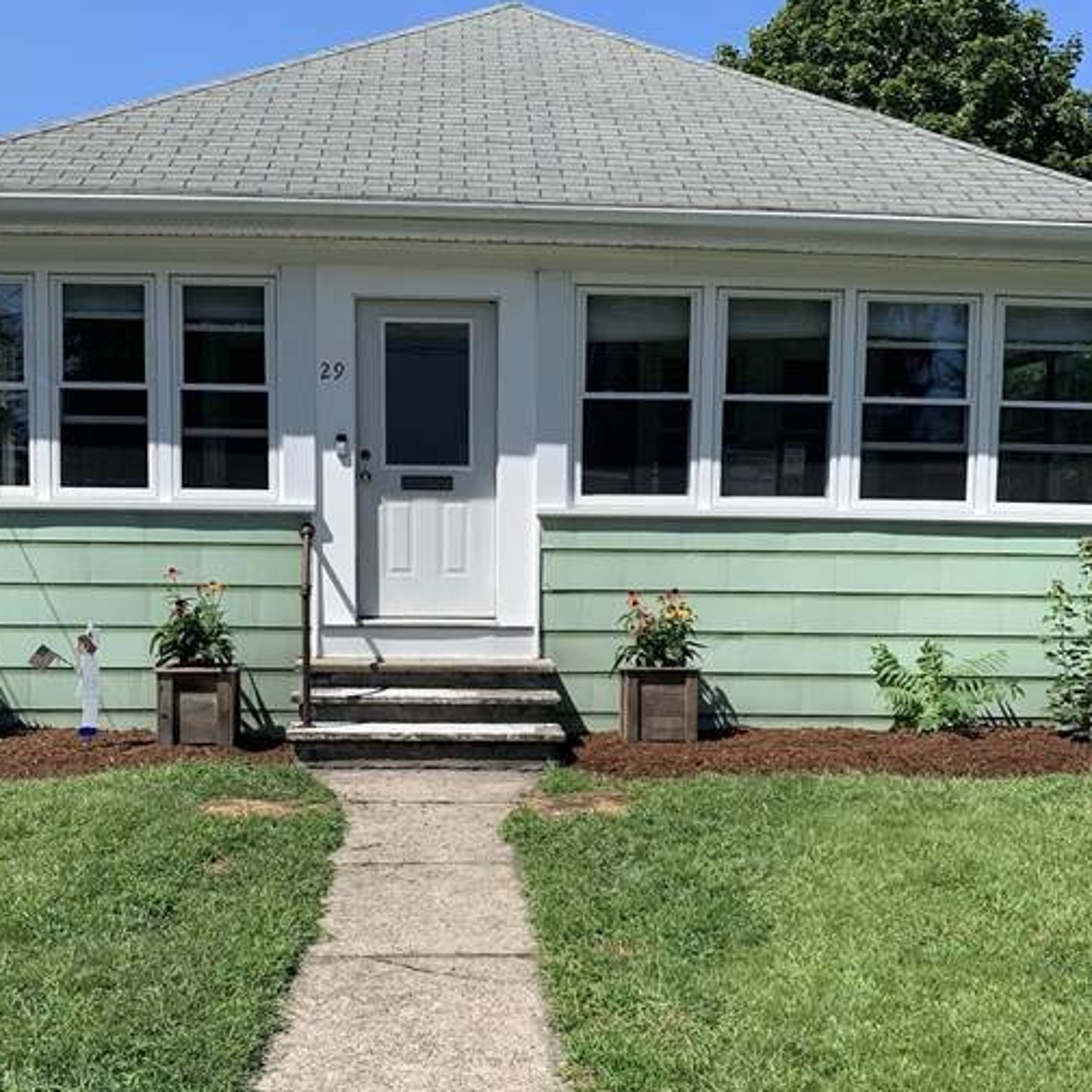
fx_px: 1249
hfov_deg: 47.1
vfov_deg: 47.0
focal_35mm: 35
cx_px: 490
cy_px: 652
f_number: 1.8
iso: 25
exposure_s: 1/2160
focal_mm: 4.25
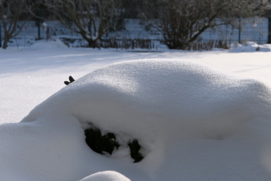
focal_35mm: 75
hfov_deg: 27.0
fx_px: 565
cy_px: 90
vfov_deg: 18.2
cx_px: 136
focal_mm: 50
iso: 100
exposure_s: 1/400
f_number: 7.1
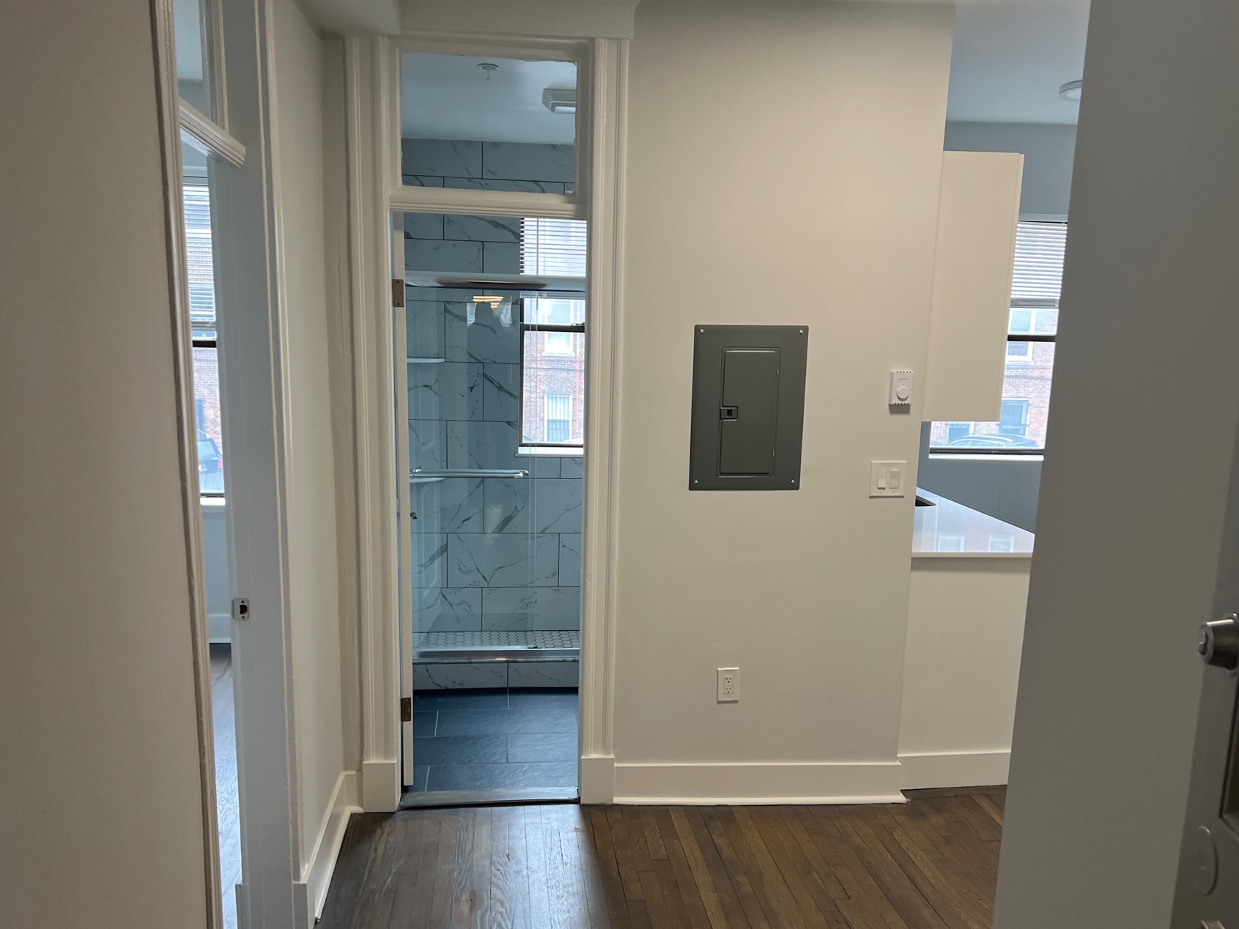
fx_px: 1109
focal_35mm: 31
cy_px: 536
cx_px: 597
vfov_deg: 45.3
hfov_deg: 58.3
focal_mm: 5.7
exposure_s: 1/120
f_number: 1.5
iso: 125
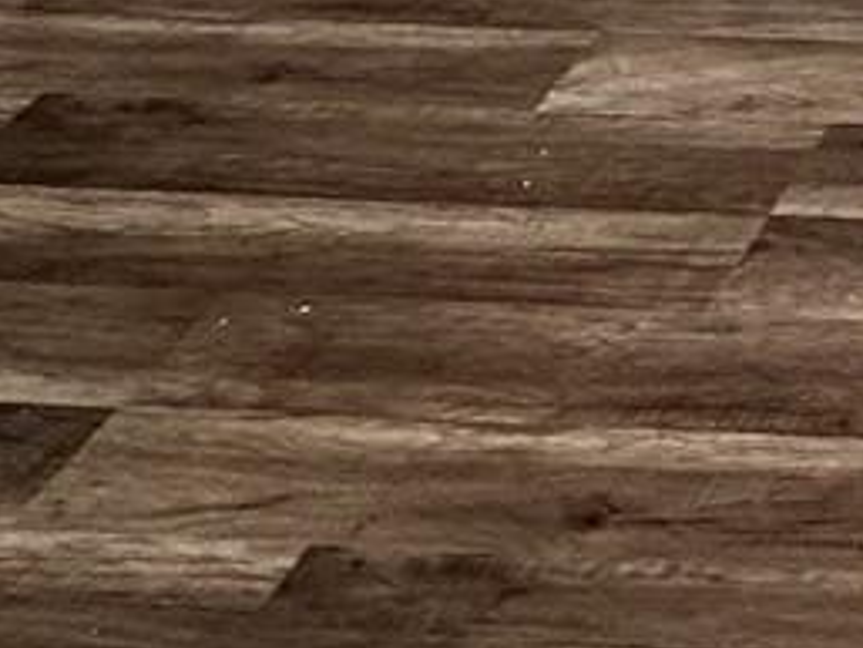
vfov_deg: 11.8
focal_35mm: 87
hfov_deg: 16.6
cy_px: -1135
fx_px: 2170
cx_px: 1763
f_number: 2.2
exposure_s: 1/60
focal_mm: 2.22
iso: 160
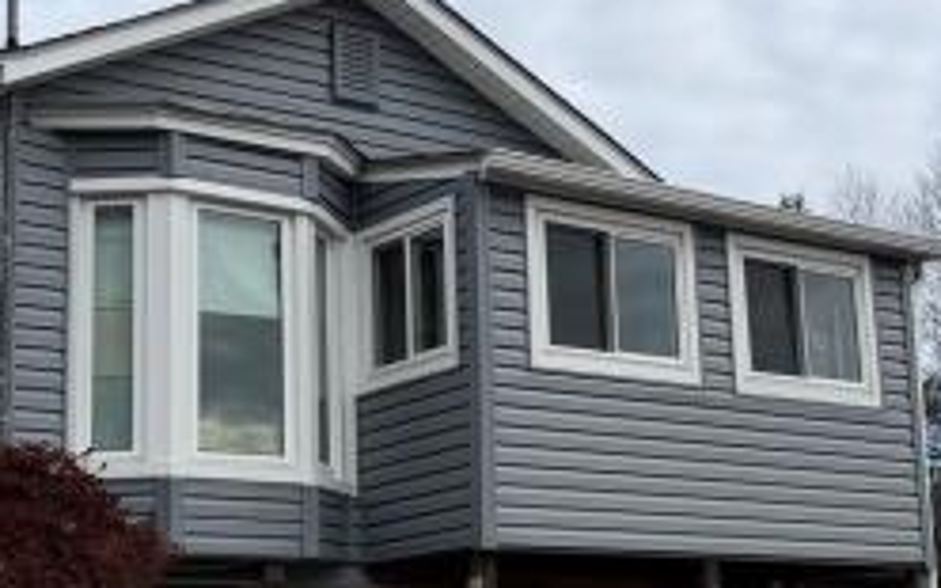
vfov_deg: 17.6
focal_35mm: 74
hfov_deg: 27.8
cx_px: 501
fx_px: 1898
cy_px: 277
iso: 80
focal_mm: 6.76
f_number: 1.78
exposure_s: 1/4405
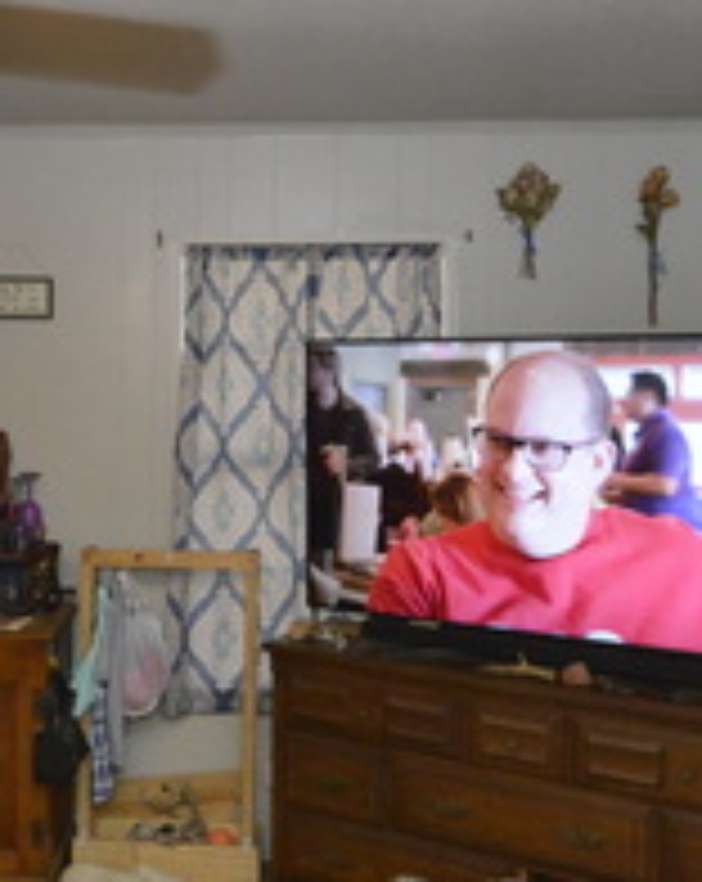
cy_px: 412
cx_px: 216
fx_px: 1120
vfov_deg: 43.0
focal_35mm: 43
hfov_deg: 34.4
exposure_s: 1/60
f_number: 11
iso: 6400
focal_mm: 14
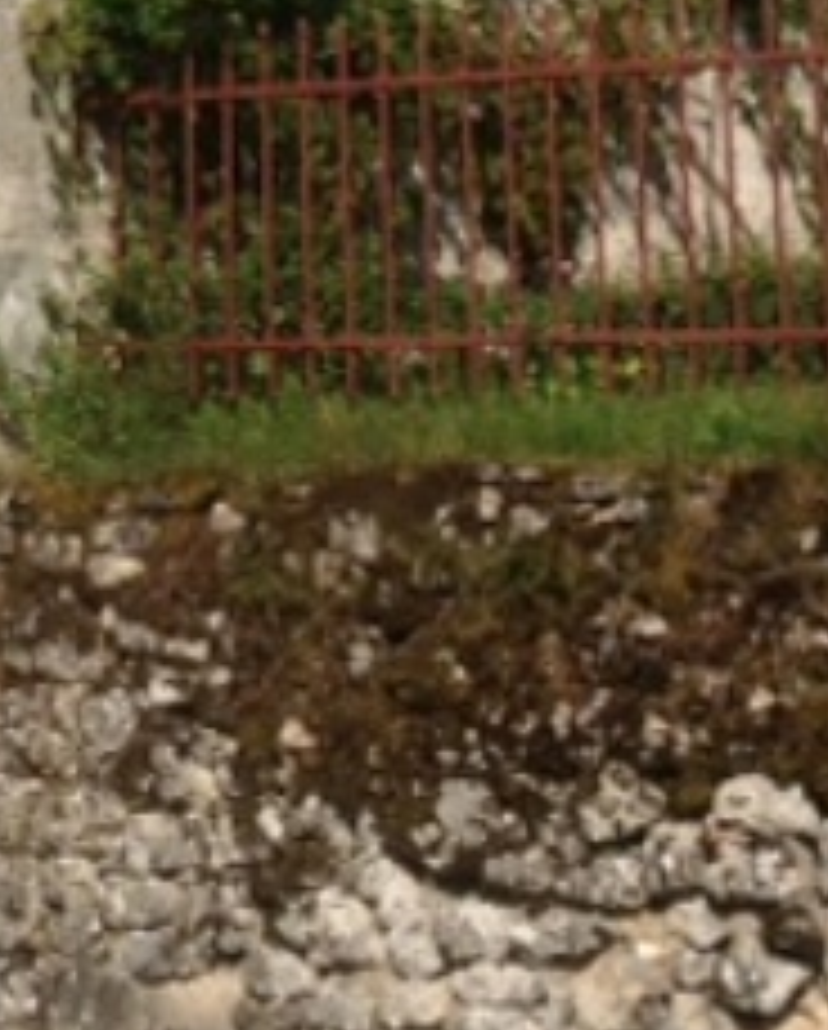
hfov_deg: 12.3
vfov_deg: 15.7
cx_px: -464
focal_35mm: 119
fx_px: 3636
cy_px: -103
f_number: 2.4
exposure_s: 1/3788
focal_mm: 4.28
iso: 64
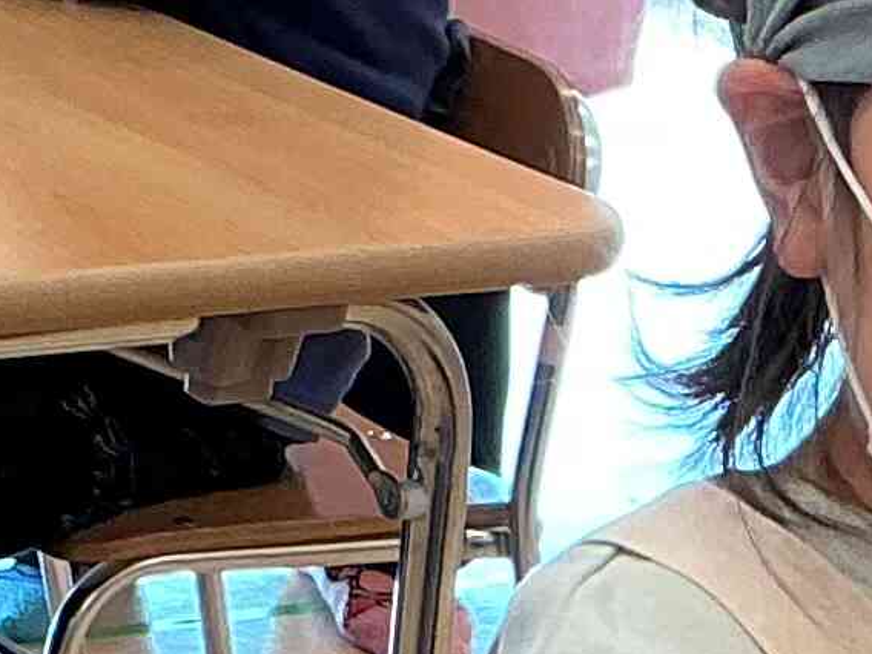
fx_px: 5189
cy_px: 1116
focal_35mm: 206
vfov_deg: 7.0
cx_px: -8
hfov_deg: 9.5
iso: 32
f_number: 1.8
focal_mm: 3
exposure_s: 1/100
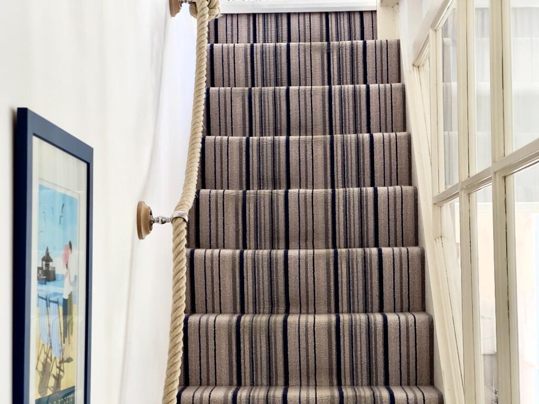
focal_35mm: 77
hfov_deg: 25.3
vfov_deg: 19.1
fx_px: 1199
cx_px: 270
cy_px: 202
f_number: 2.8
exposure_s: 1/50
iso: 500
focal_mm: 9
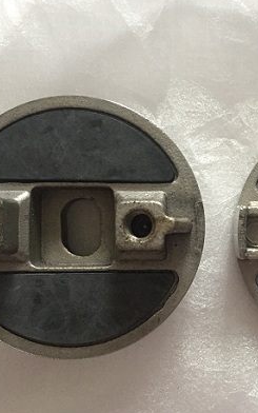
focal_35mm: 47
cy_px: 224
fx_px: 529
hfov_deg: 26.7
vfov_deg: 42.6
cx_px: 223
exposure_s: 1/33
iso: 200
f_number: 2.2
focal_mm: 4.15
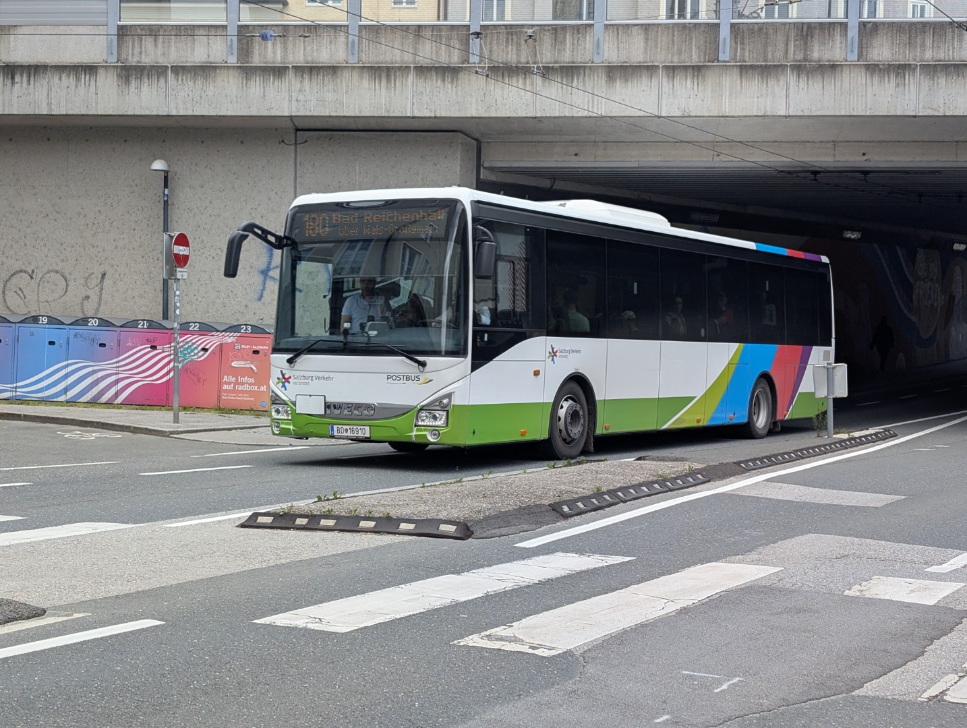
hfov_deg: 38.9
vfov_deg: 29.8
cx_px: 484
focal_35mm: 49
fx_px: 1371
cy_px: 364
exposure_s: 1/436
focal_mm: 6.9
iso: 20
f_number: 1.68
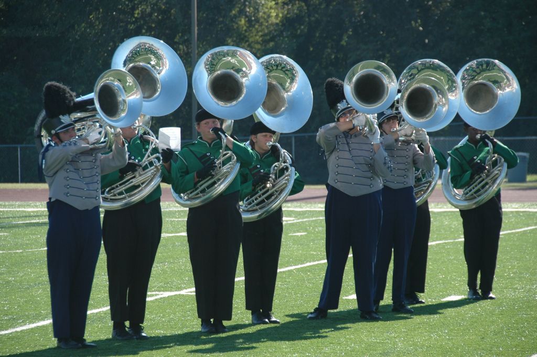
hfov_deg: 9.2
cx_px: 268
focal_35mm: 225
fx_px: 3352
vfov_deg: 6.1
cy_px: 178
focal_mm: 150
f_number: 5.6
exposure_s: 1/400
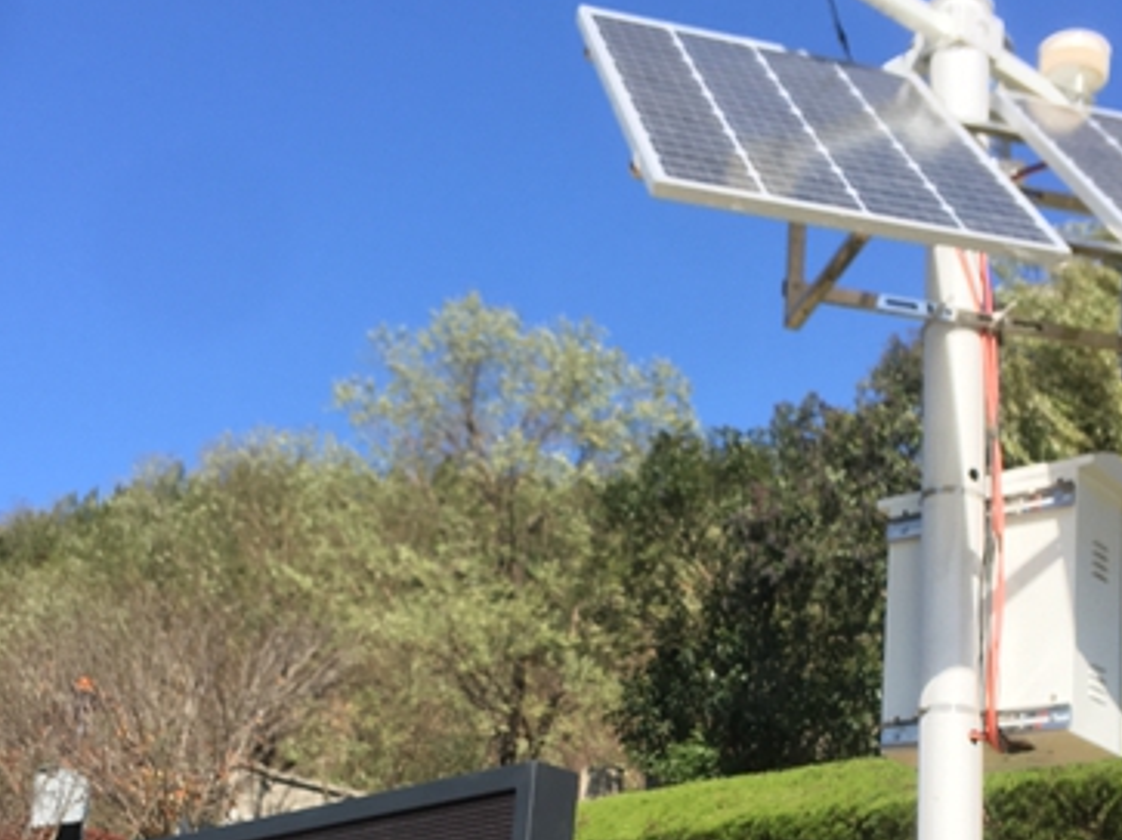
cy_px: 803
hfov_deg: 30.3
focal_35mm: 64
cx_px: 590
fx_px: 2074
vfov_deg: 22.2
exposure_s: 1/663
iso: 25
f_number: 2.2
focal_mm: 4.15
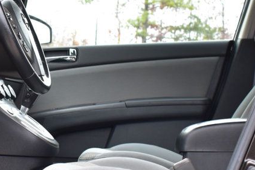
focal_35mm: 98
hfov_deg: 20.5
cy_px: 95
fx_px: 695
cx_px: 37
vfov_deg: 13.9
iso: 640
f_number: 6.3
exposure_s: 1/15
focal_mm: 27
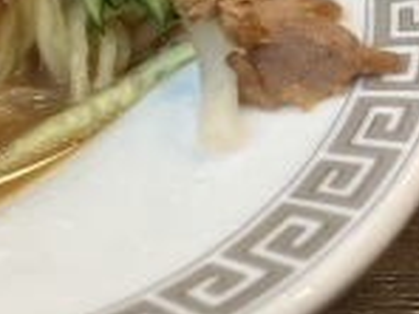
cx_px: -277
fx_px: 1065
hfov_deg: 18.6
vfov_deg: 15.7
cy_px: -123
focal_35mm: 88
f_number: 1.6
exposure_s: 1/100
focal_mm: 5.1
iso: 125
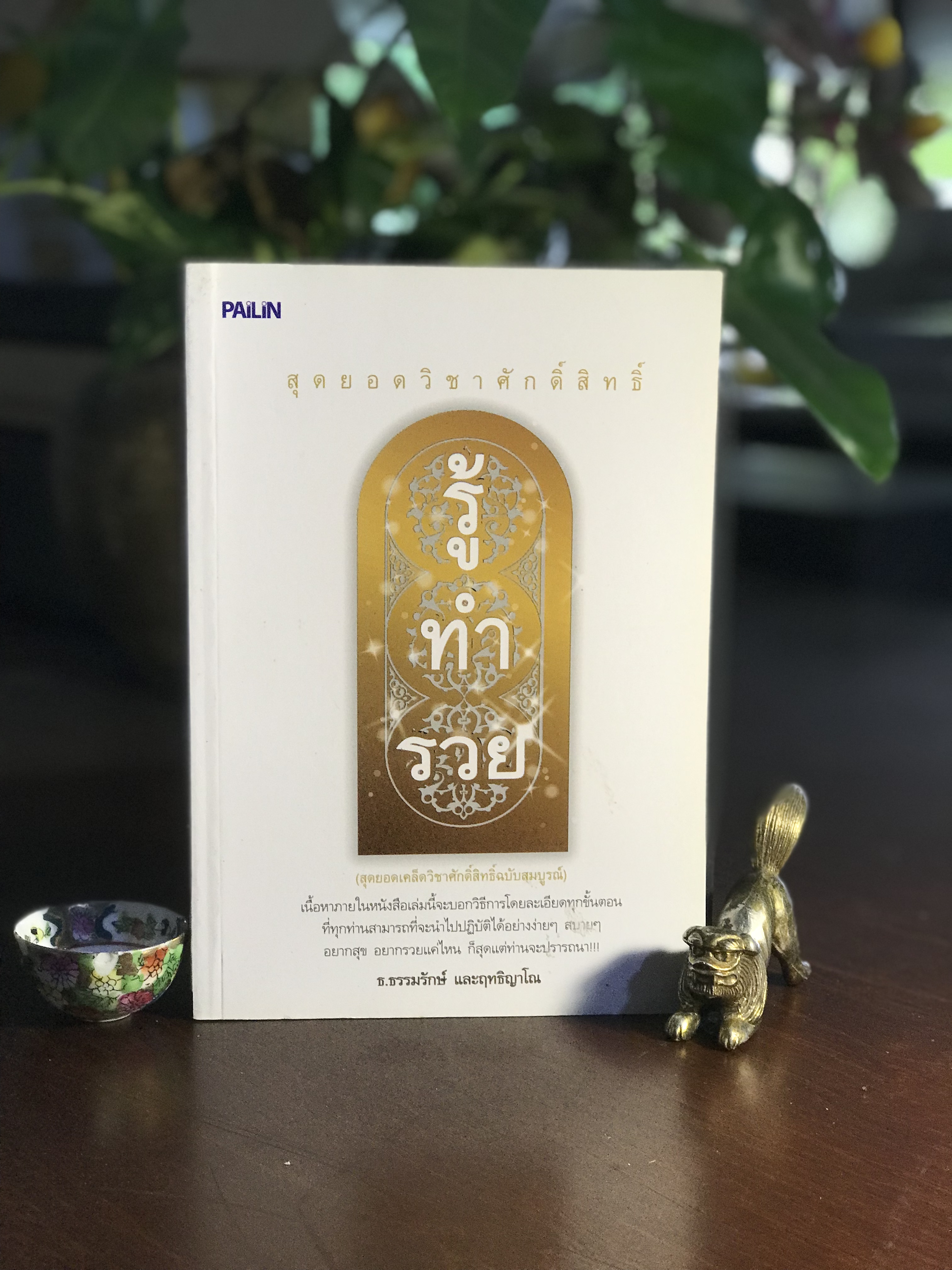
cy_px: 635
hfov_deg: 25.7
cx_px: 476
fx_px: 2090
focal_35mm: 57
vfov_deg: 33.8
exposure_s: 1/50
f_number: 2.8
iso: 64
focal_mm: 6.6
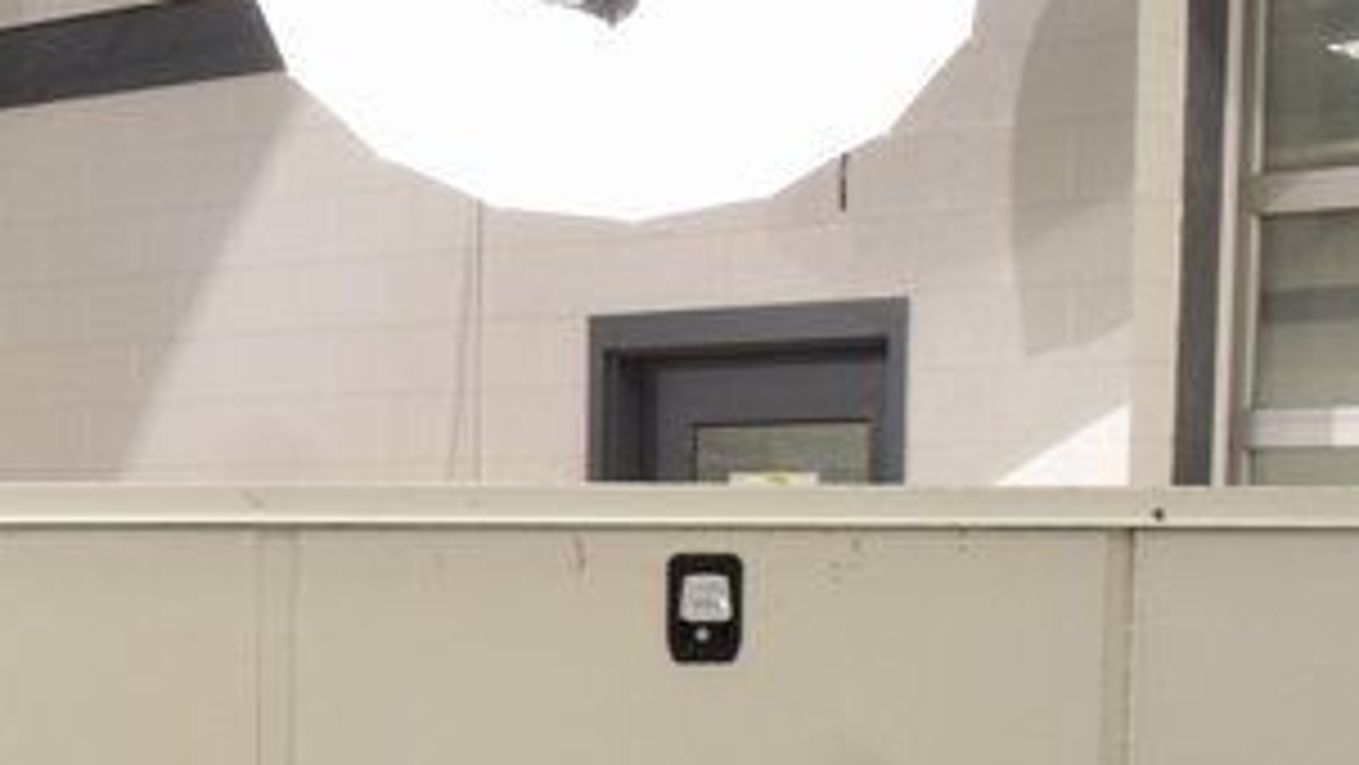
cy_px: 943
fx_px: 3460
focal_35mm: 96
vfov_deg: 12.3
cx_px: -594
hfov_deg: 19.7
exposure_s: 1/60
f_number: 8
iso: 1250
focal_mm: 18
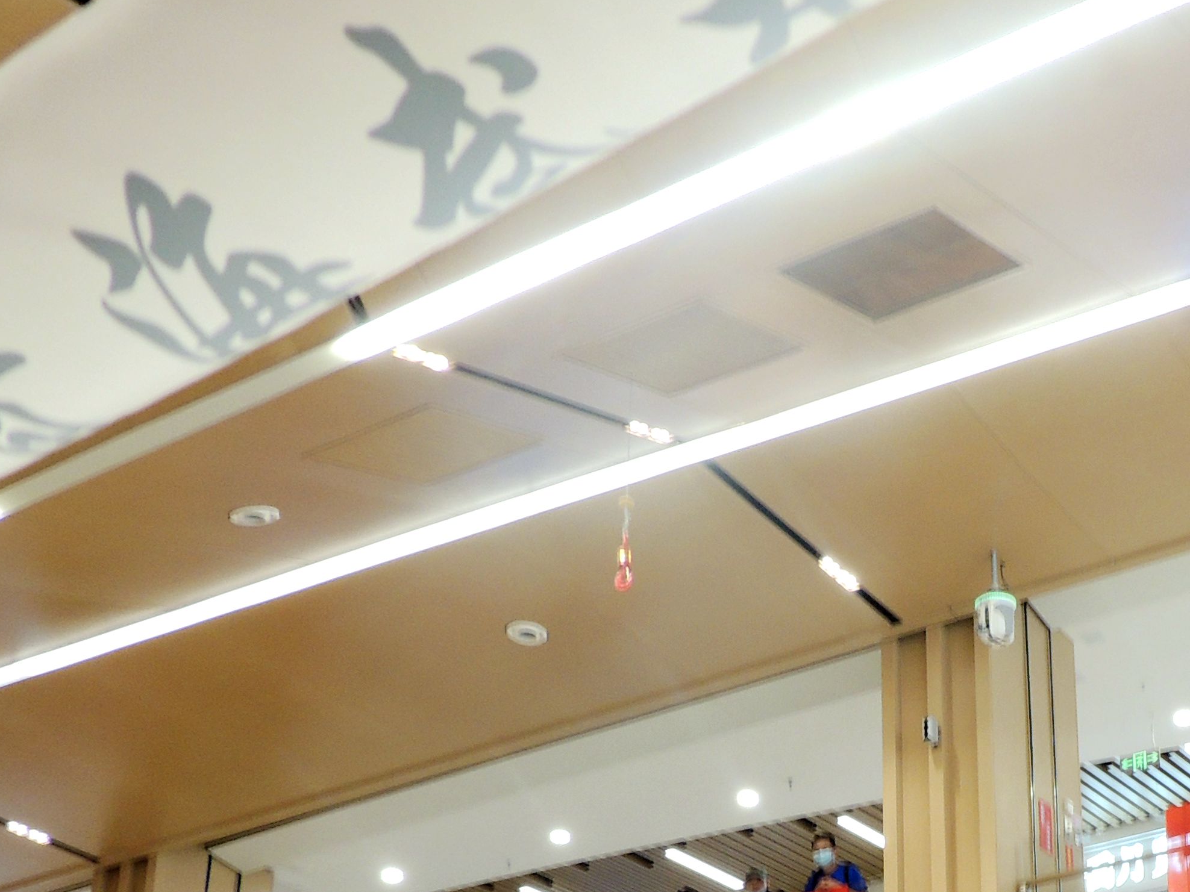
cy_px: 929
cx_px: 1036
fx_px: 1925
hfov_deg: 32.9
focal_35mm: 56
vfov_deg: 24.7
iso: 100
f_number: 3
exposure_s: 1/40
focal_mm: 4.3
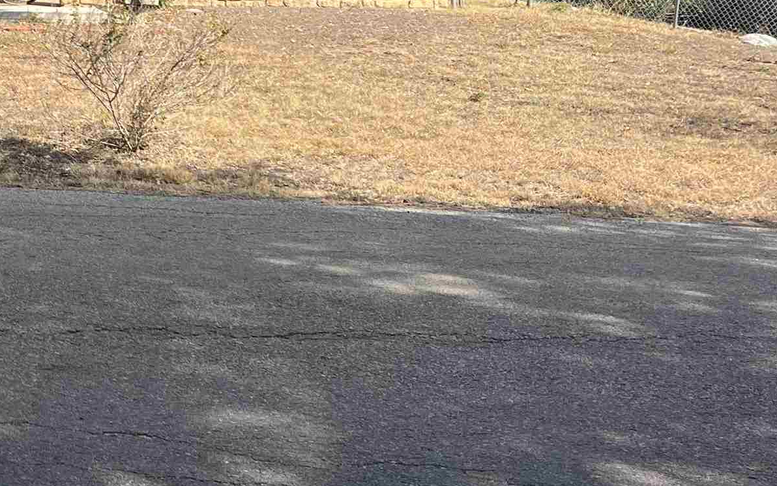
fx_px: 1503
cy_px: -102
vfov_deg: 17.5
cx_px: -211
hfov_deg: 25.3
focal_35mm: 71
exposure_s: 1/2571
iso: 50
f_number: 1.5
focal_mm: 5.7
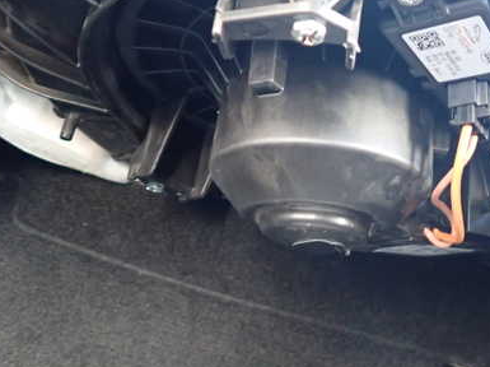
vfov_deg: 36.5
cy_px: 130
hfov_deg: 47.1
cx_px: 330
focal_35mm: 39
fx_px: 552
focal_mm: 4.5
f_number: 2
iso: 800
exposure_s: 1/30
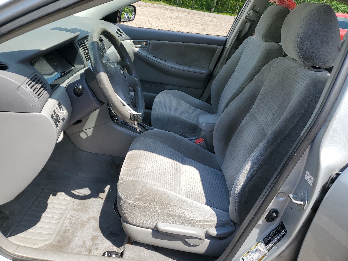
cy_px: 130
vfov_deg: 53.1
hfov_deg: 67.3
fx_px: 261
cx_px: 174
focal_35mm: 26
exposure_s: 1/1429
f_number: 1.5
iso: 50
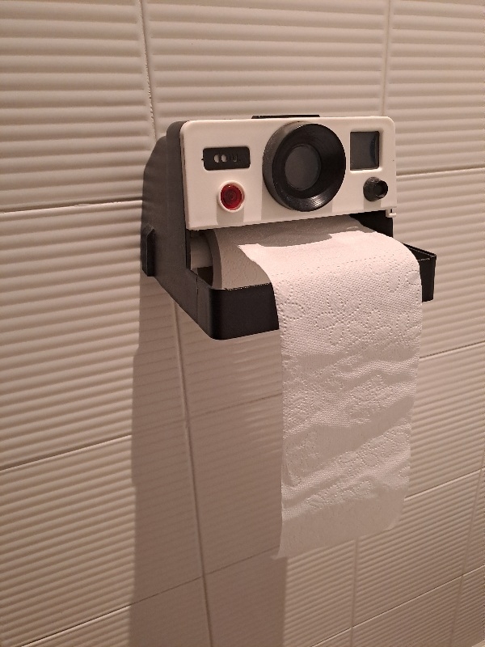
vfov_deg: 69.4
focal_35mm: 25
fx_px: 467
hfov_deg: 54.9
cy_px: 324
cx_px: 242
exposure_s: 1/50
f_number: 1.8
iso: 320
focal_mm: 4.65
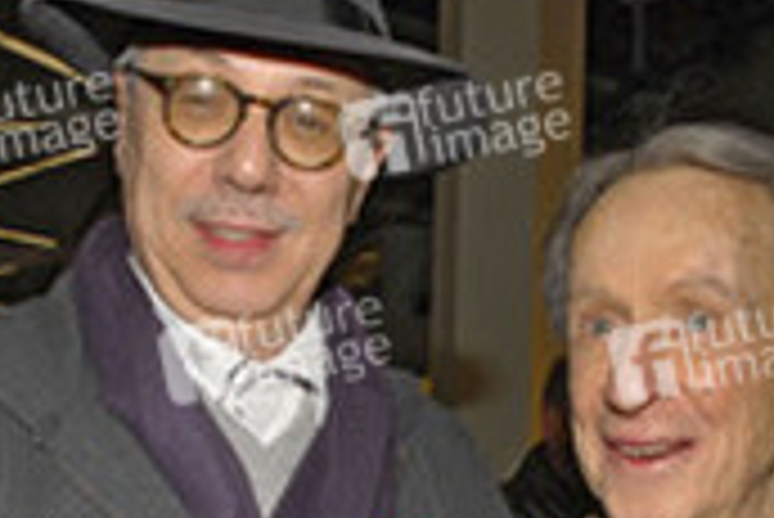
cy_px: 464
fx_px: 1678
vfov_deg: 17.3
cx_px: 328
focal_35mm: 78
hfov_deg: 25.9
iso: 400
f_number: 10
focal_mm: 20
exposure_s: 1/80
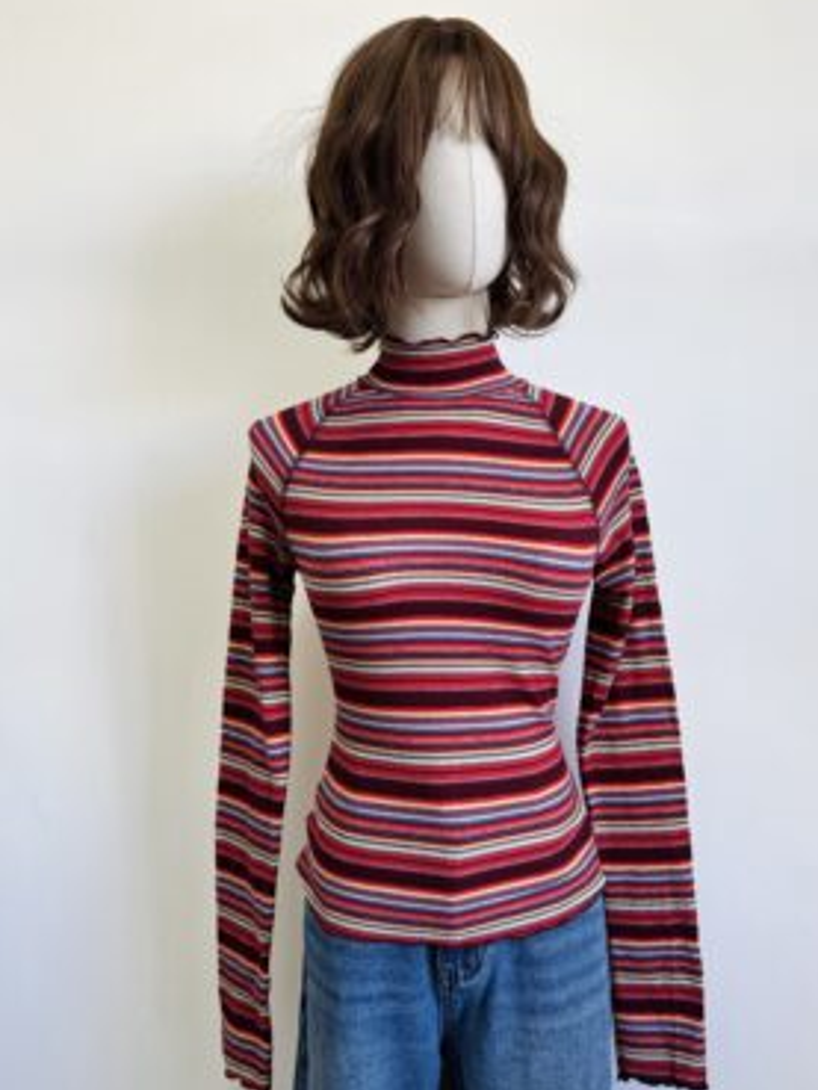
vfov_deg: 67.3
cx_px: 434
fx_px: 819
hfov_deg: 53.1
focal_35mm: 26
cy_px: 558
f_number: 1.78
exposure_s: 1/60
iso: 100
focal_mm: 6.76
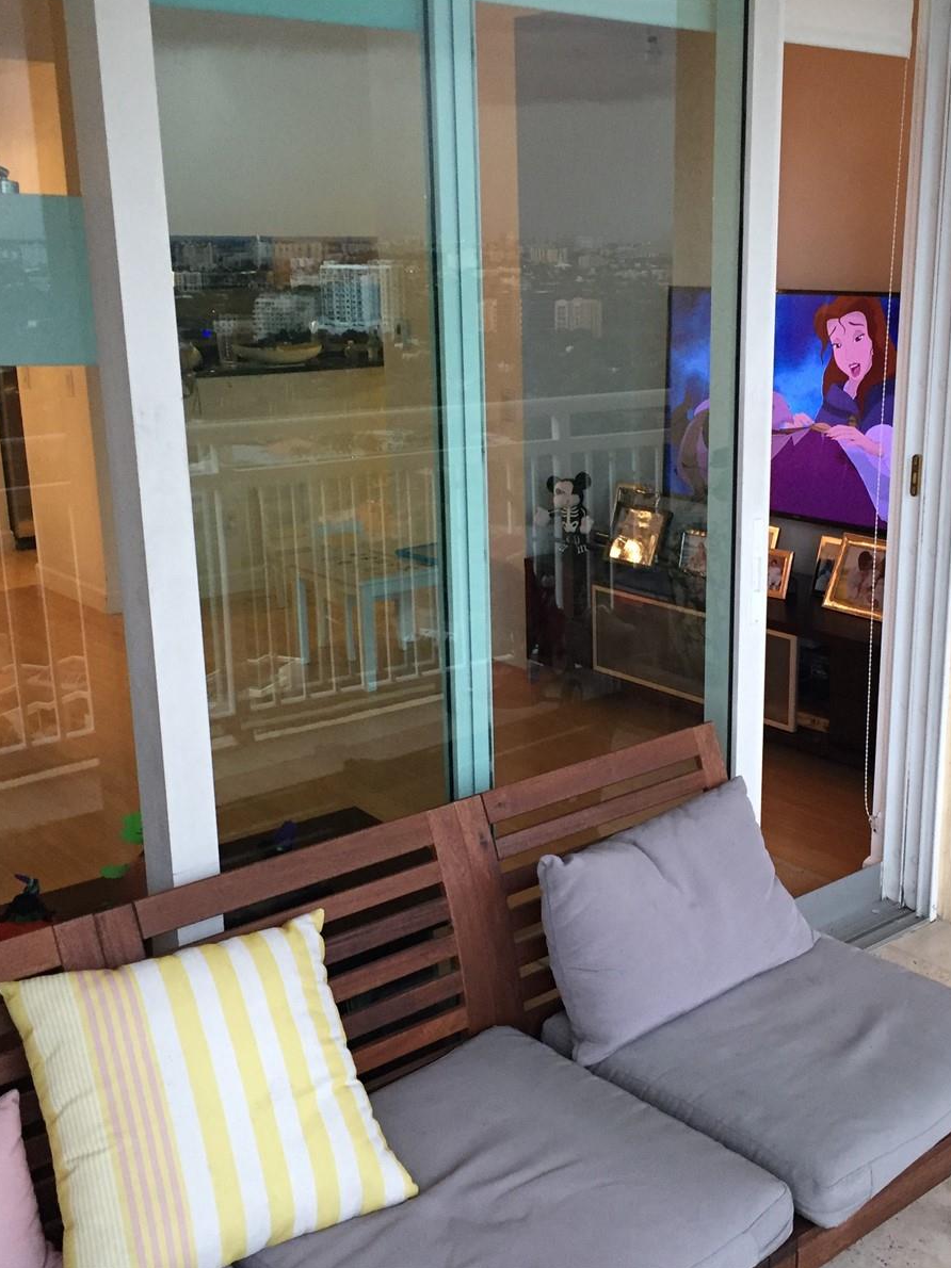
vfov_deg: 47.9
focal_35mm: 39
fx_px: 1429
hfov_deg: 36.5
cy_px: 632
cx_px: 608
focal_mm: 4.15
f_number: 2.2
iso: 125
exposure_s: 1/30
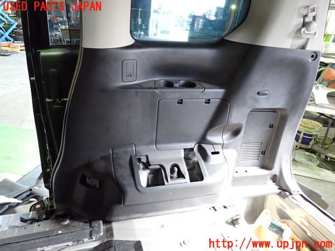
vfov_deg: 54.9
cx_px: 168
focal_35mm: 25
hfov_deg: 69.4
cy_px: 126
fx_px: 242
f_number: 2
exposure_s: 1/30
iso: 800
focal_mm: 4.5
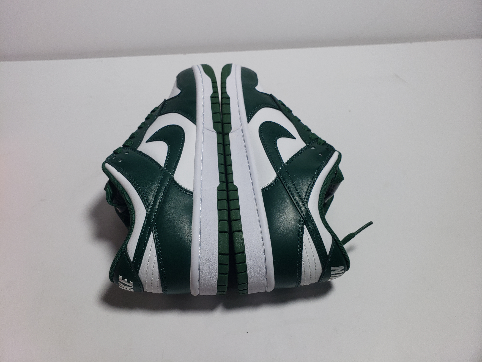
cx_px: 241
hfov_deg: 67.3
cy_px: 181
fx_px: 362
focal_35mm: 26
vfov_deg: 53.1
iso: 50
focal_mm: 4.3
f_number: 1.5
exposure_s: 1/330
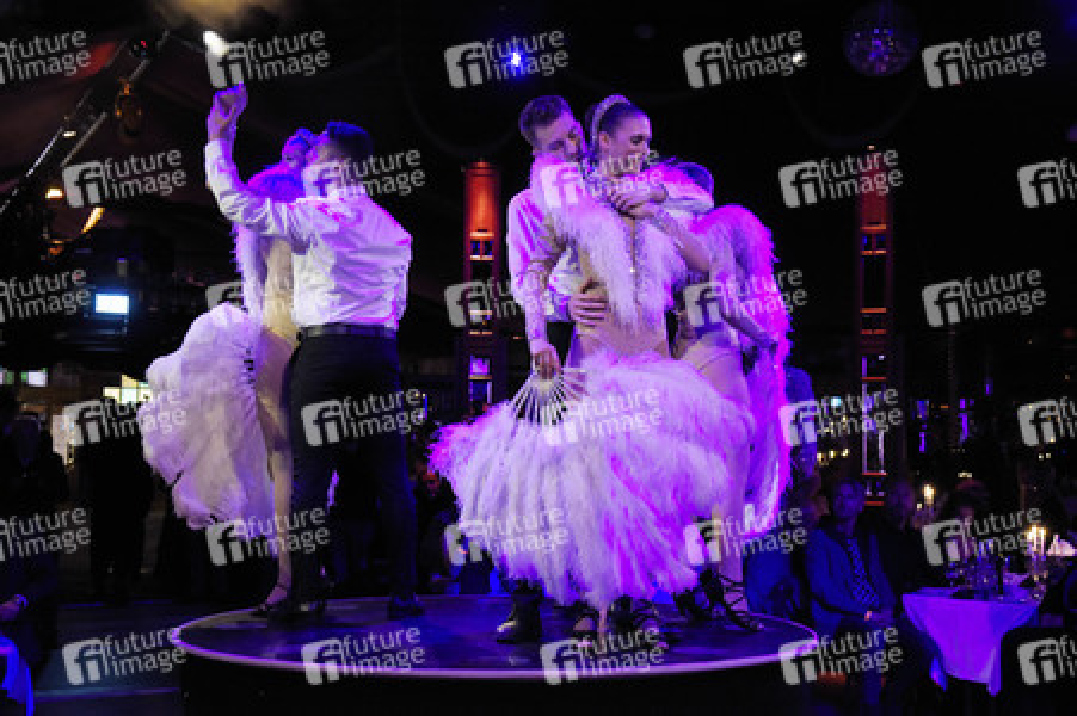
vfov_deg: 27.0
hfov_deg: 39.6
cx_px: 538
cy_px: 358
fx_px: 1495
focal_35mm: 50
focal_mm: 50
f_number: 6.3
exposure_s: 1/60
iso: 3200
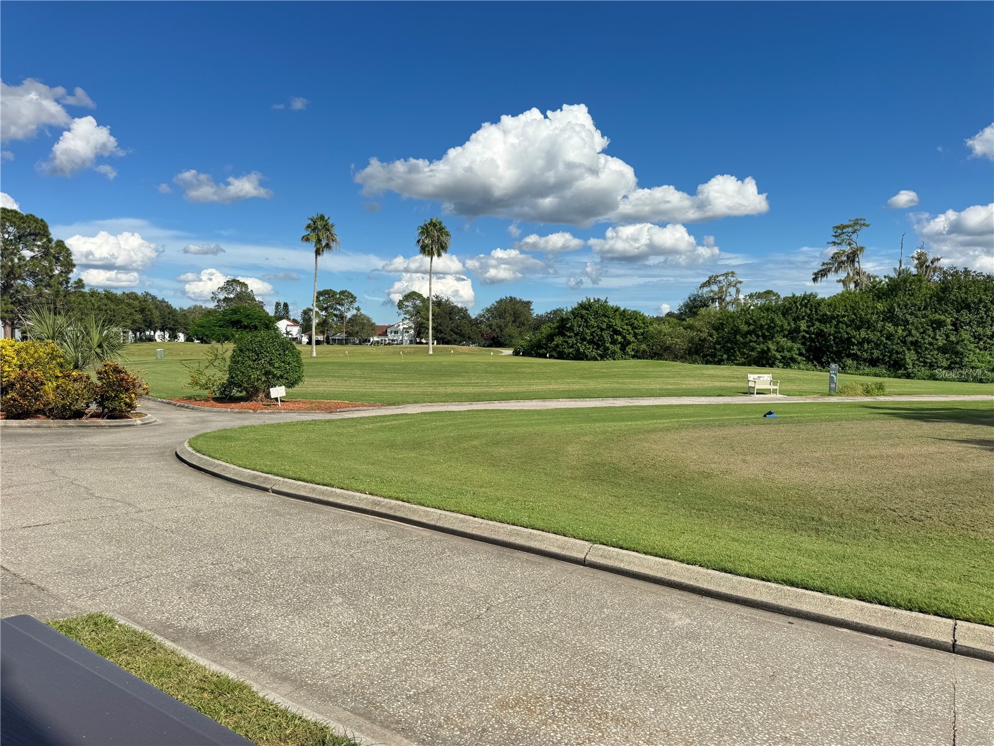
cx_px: 497
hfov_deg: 71.6
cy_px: 373
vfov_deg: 56.8
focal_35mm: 24
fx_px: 689
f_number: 1.78
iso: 80
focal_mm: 6.76
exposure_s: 1/3413
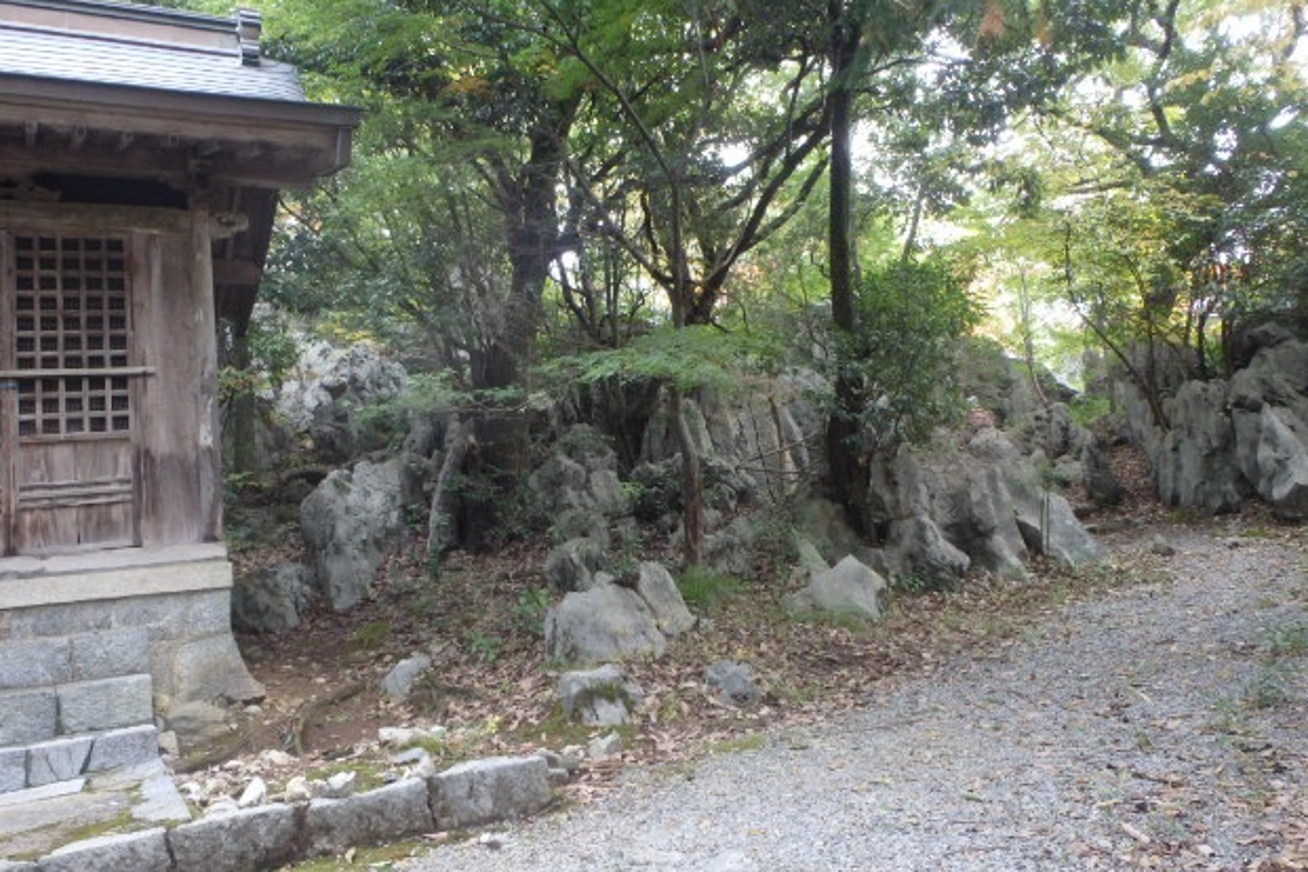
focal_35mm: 30
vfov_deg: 43.6
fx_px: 1090
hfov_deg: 61.9
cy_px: 404
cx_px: 638
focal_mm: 5
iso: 320
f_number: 3.9
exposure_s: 1/30
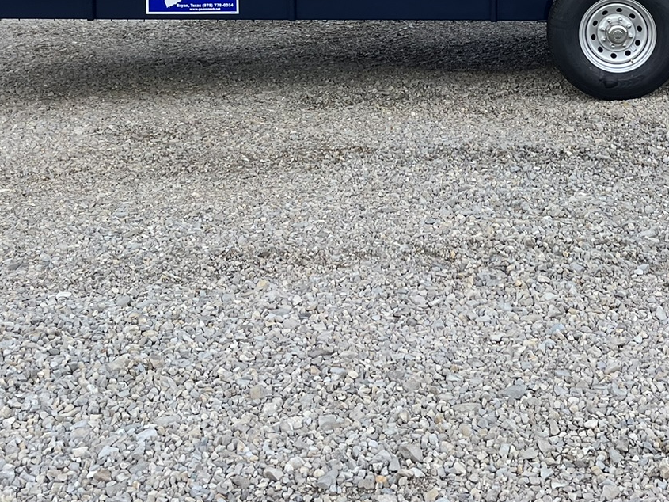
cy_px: -94
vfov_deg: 21.7
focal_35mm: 63
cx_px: 447
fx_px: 1218
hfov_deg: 30.5
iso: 50
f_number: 1.6
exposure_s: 1/1175
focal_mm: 5.1
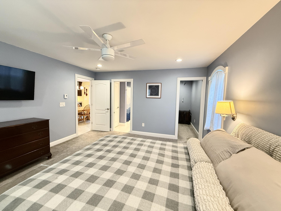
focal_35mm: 14
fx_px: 114
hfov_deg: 102.1
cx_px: 140
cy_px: 106
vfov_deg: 85.7
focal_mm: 2.22
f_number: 2.2
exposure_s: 1/60
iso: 500
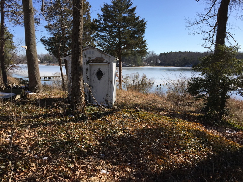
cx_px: 122
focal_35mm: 29
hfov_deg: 61.6
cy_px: 91
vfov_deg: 48.3
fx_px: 204
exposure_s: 1/1799
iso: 32
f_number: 2.2
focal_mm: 4.15
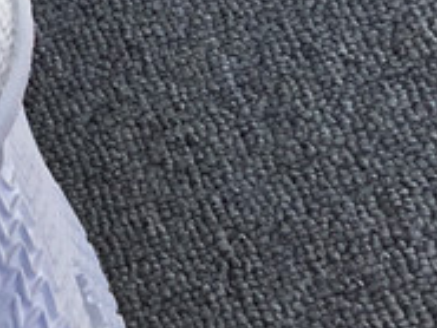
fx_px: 1907
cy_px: -365
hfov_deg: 11.6
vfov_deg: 9.1
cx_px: -472
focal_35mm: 151
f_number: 2.4
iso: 25
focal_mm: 3.3
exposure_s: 1/590
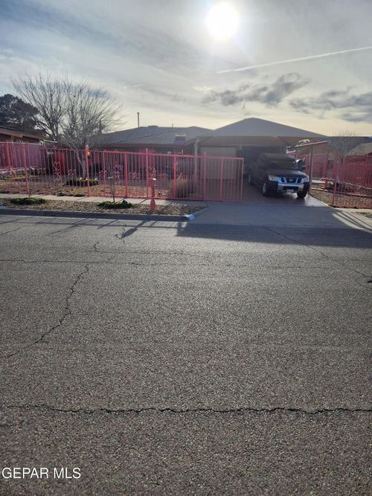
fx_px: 330
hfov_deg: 58.9
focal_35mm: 23
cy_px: 248
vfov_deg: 73.9
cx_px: 186
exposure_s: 1/3084
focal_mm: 5.4
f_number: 1.8
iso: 20
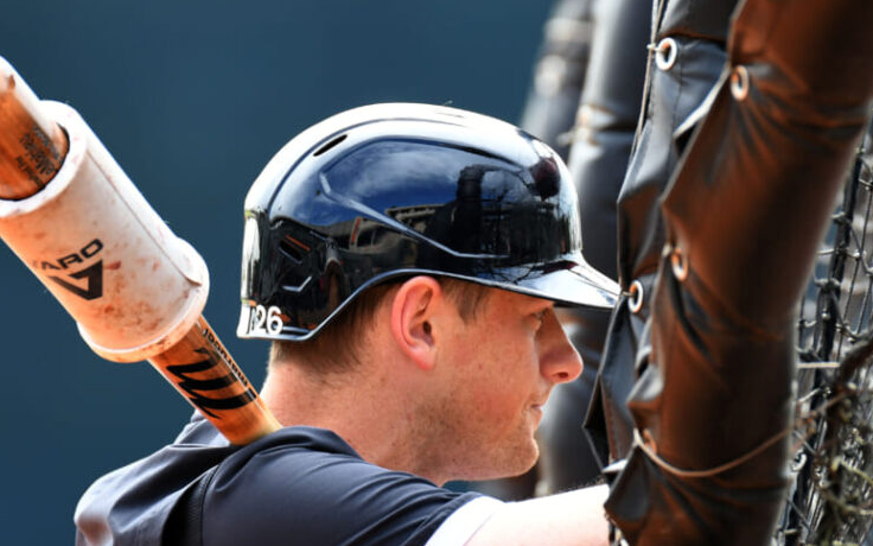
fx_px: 18082
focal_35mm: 760
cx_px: 523
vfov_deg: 1.7
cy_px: 370
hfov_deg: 2.8
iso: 250
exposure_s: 1/400
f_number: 2.8
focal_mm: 300
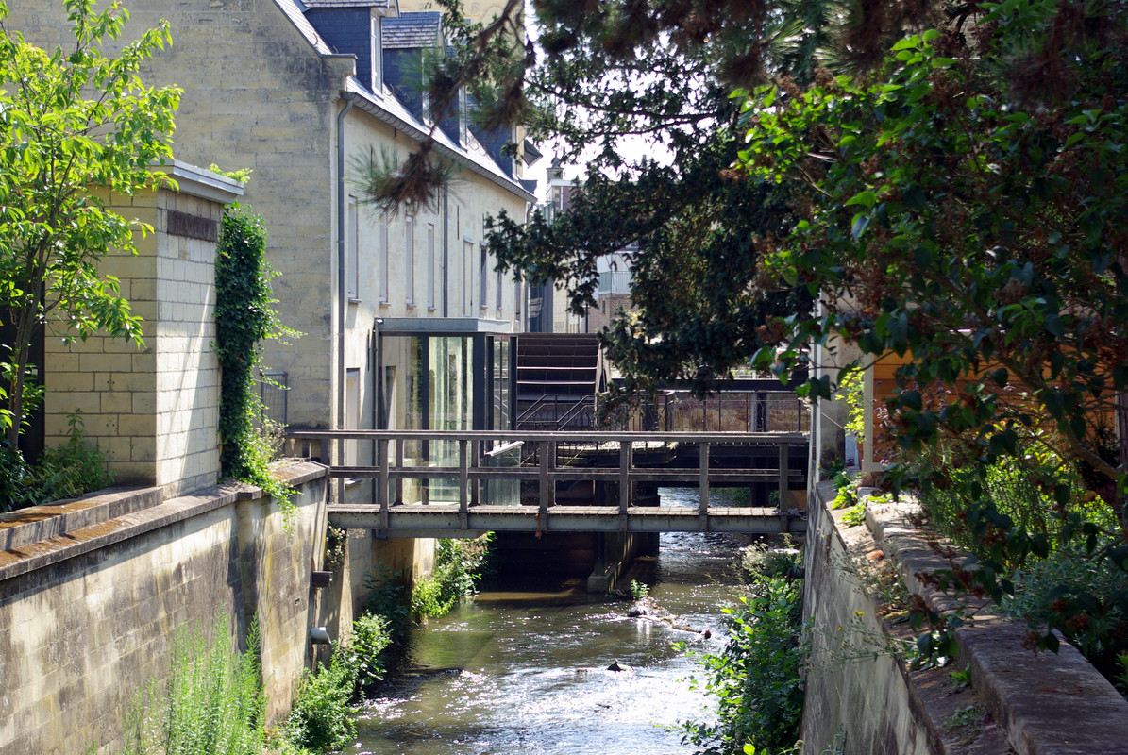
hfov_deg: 24.6
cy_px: 378
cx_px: 564
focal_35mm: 82
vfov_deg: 16.6
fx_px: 2588
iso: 200
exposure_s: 1/180
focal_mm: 55
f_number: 5.6
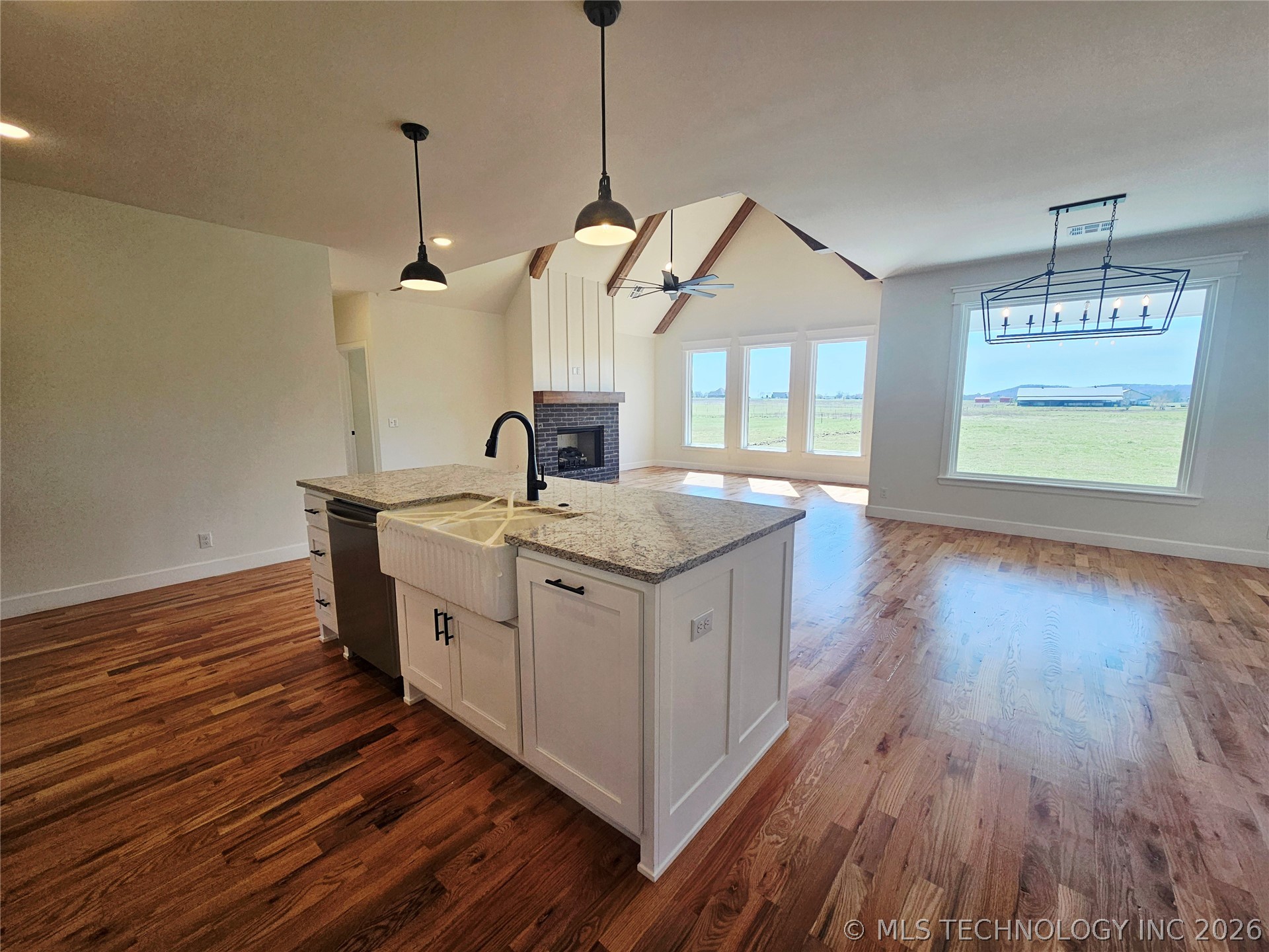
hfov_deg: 106.2
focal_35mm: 13
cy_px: 476
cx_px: 634
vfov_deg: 89.9
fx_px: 477
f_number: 2.2
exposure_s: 1/286
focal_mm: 2.2
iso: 50
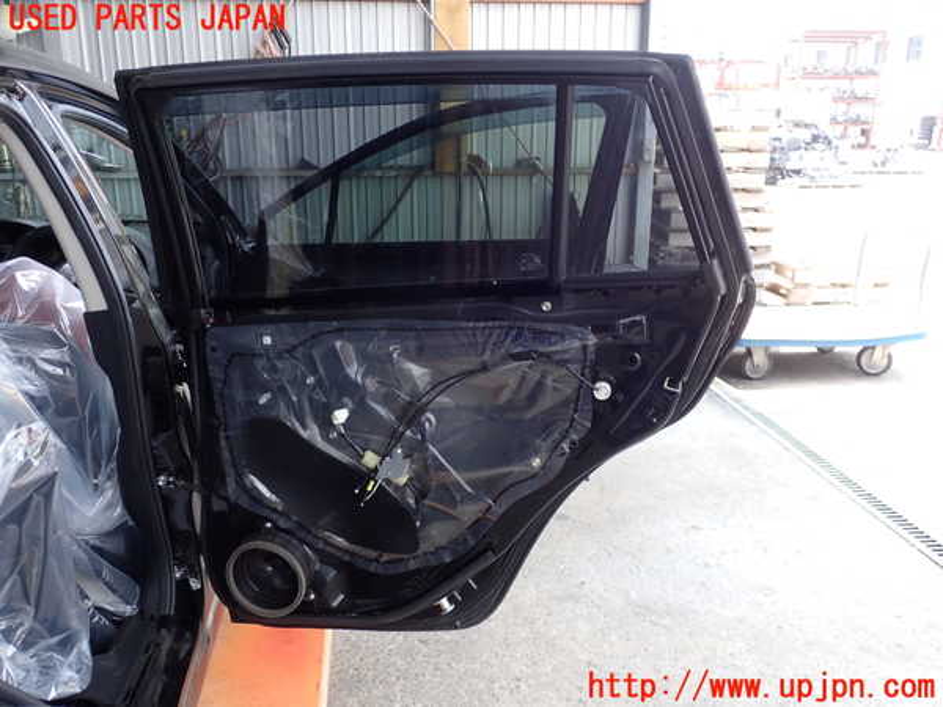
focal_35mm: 30
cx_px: 472
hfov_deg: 60.0
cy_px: 354
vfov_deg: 46.8
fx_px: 817
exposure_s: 1/60
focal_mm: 5.4
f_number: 3.2
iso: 100
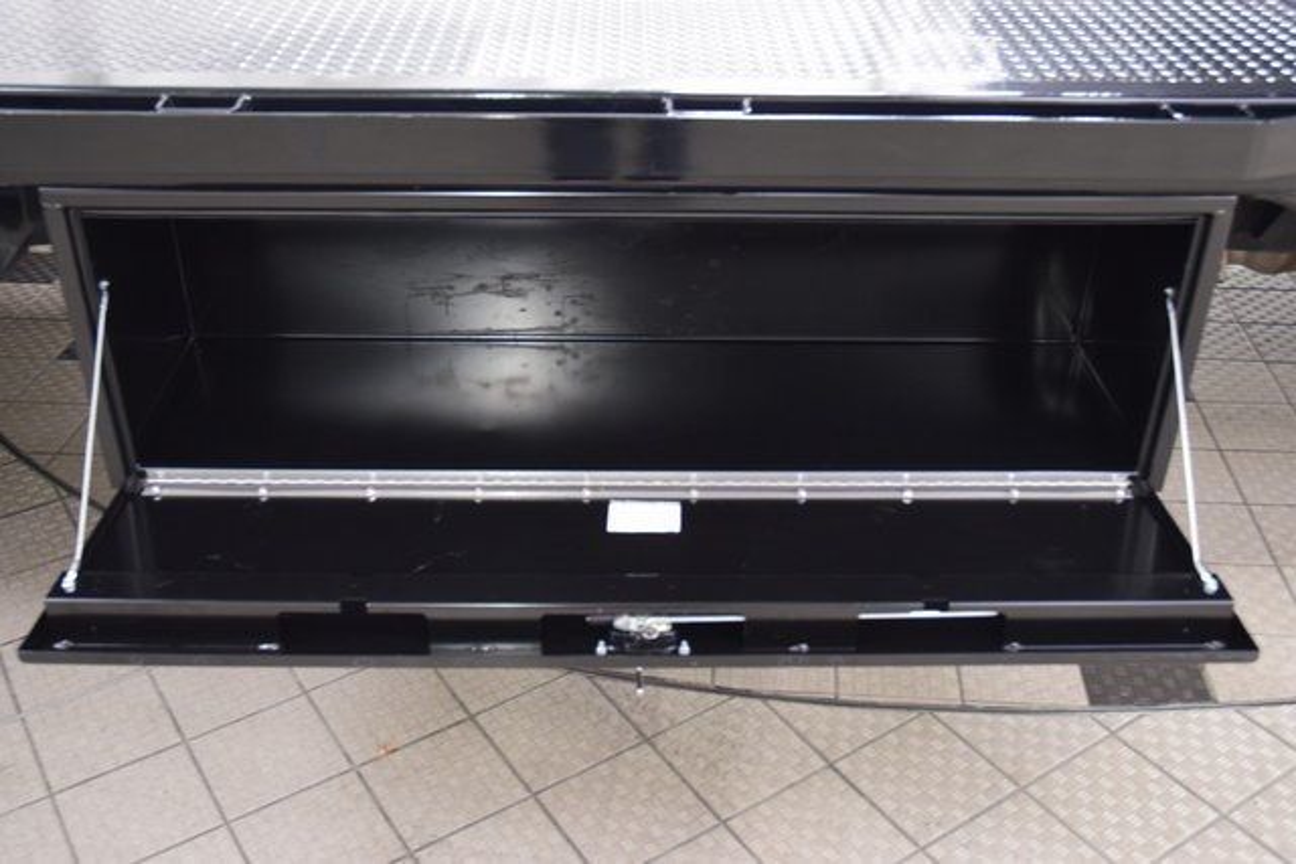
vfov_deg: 35.5
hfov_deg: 51.3
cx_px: 648
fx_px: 1350
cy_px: 432
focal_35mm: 38
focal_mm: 25
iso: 1600
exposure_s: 1/13
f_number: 3.8
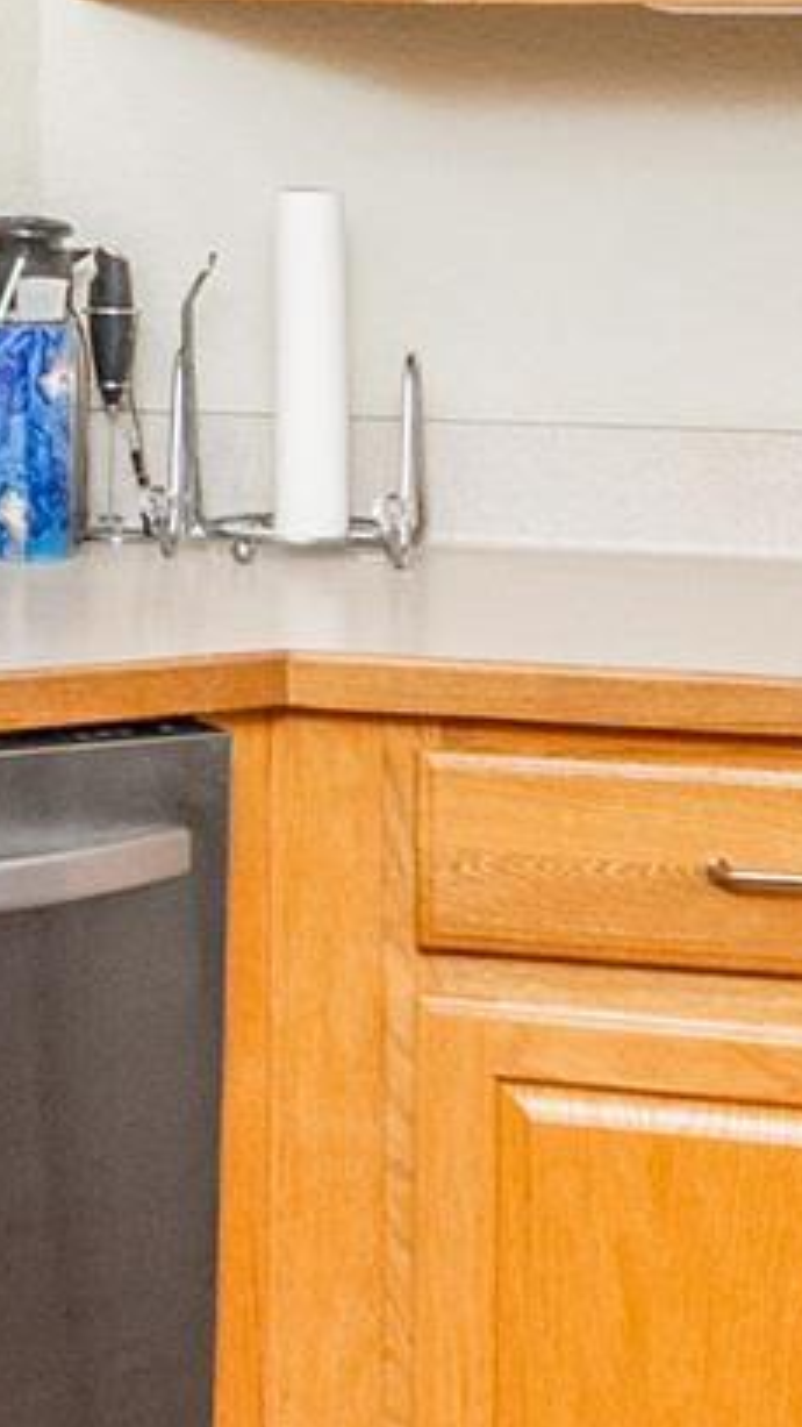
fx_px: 4462
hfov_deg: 9.3
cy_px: 38
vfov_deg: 17.8
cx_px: -1050
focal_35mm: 118
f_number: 11
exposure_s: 1/1.25
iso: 320
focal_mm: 10
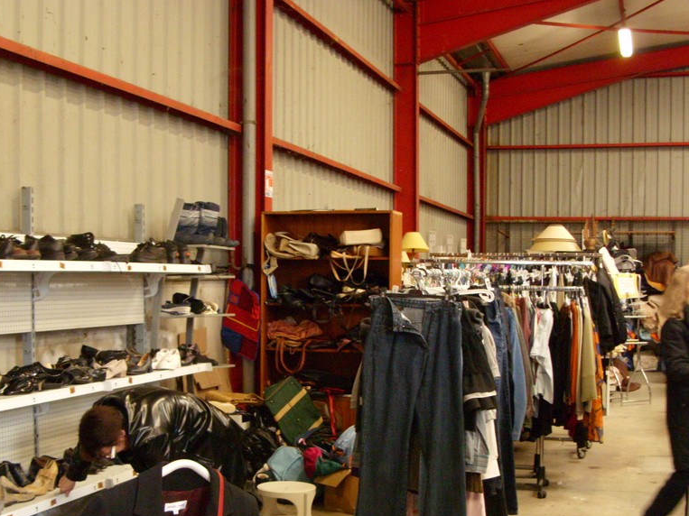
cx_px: 313
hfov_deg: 37.5
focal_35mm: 51
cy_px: 339
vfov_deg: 28.4
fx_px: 1015
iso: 400
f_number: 2.8
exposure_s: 1/30
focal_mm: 6.3
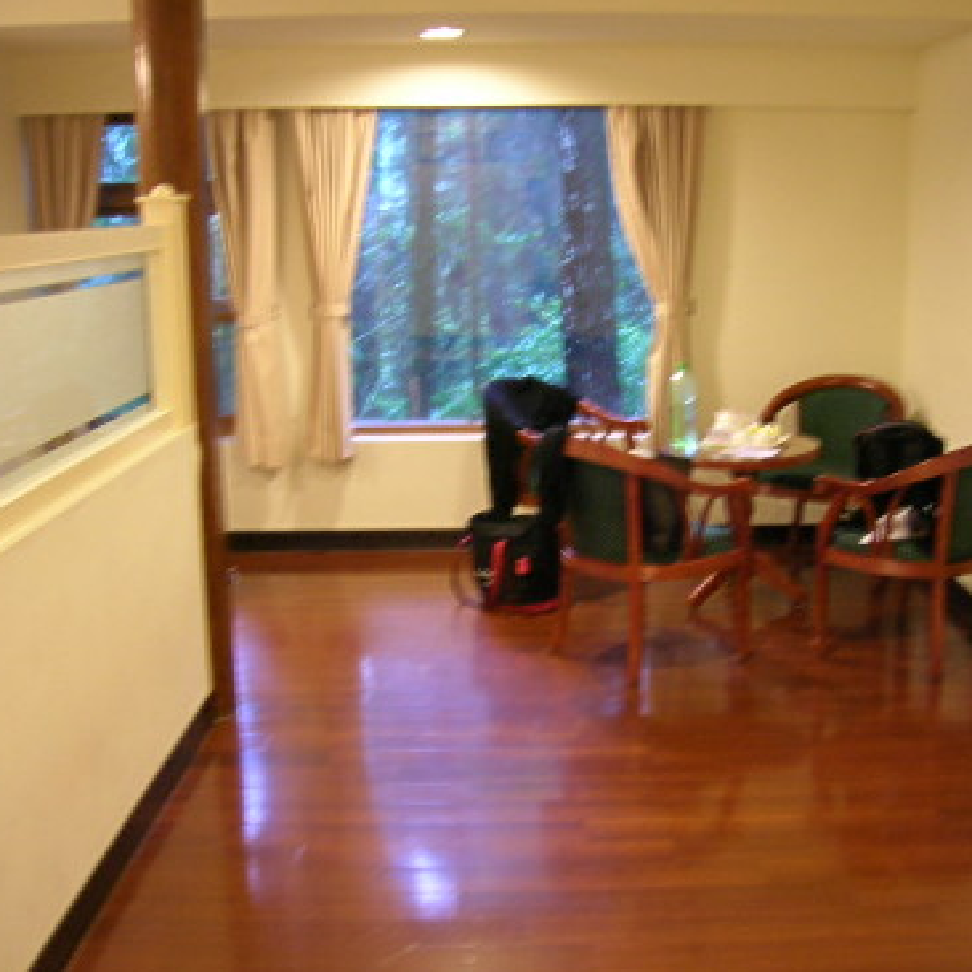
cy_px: 478
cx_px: 600
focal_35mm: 42
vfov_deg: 40.0
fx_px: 1334
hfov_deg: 39.8
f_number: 2.9
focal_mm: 5.7
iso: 112
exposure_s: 1/3.9
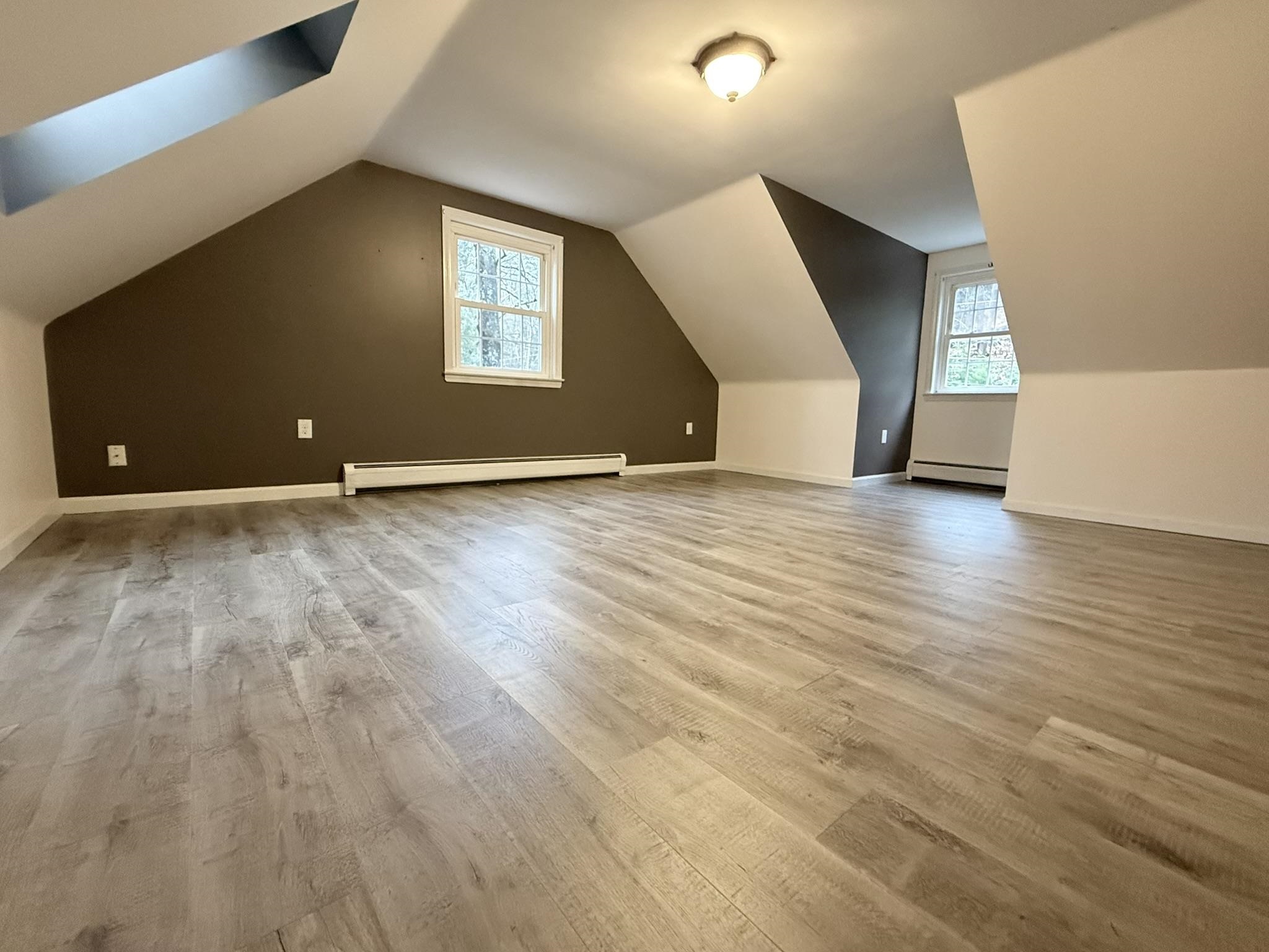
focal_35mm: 14
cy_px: 476
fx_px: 513
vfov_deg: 85.7
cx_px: 634
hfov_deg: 102.1
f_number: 2.2
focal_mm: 2.22
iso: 800
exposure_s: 1/60
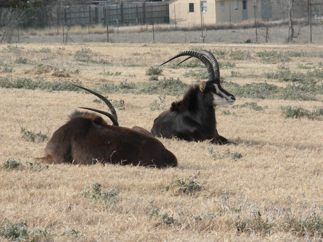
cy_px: 121
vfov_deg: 6.2
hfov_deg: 8.3
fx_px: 2221
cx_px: 162
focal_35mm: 238
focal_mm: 42.1
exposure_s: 1/279
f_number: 14
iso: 640
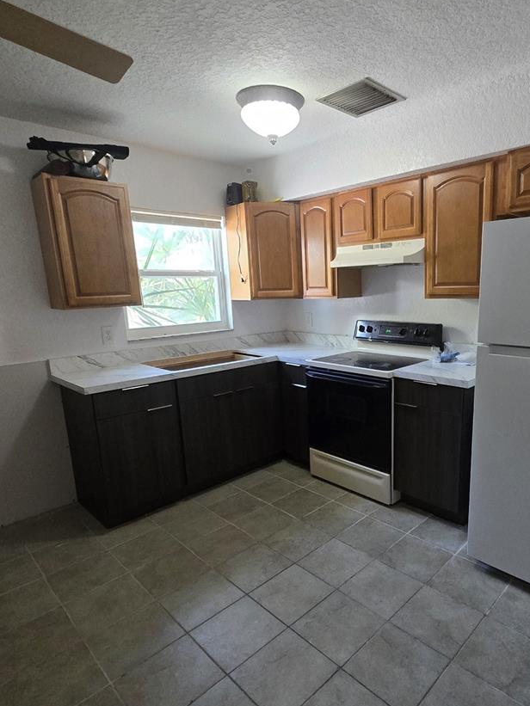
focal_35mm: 19
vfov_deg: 84.6
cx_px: 346
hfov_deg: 67.1
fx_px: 388
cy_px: 368
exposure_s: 1/60
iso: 800
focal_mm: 2.2
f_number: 2.2
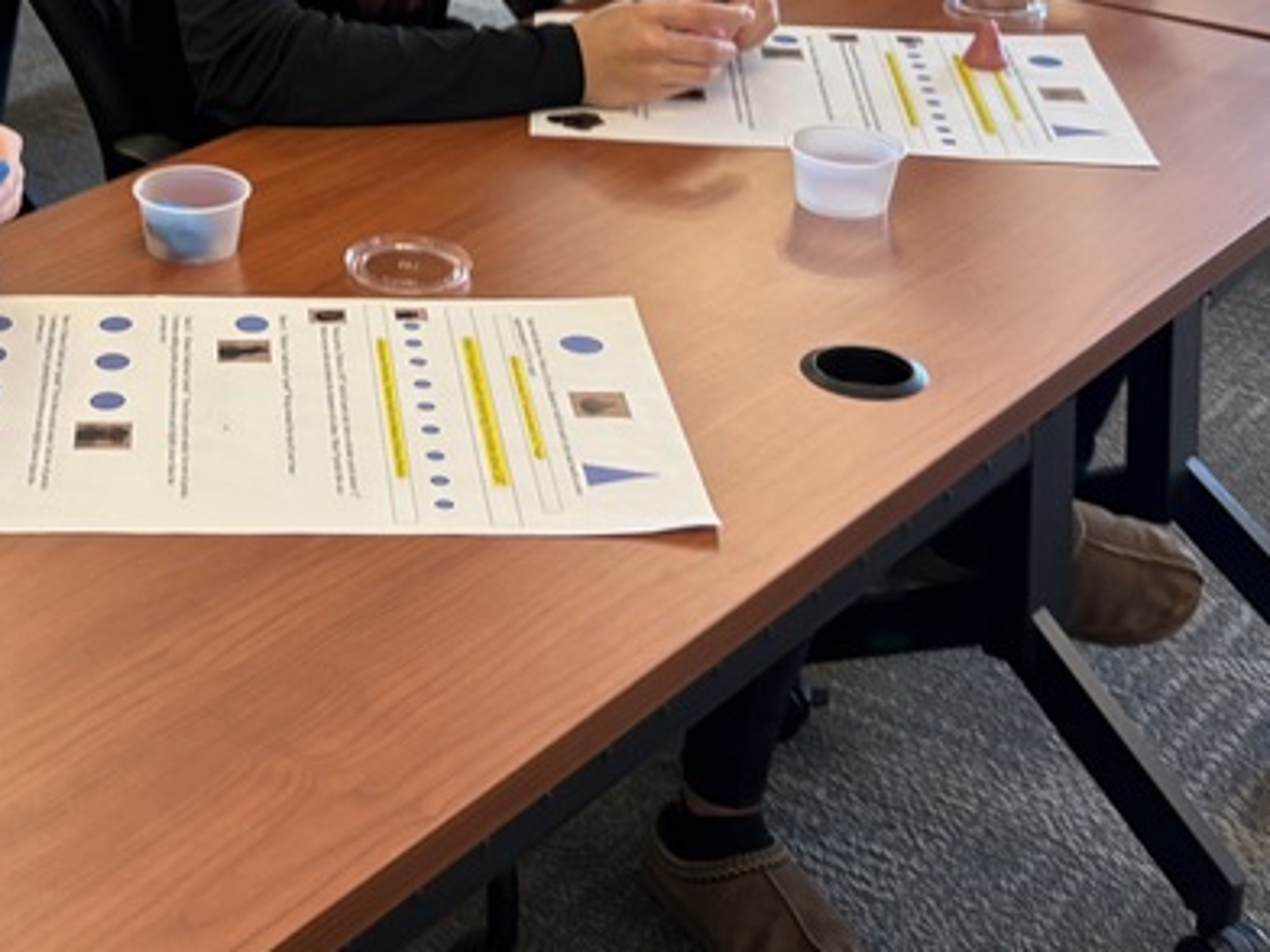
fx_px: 2495
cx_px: 168
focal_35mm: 68
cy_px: -58
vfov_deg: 20.7
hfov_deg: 27.7
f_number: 1.6
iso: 100
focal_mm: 5.96
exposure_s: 1/60
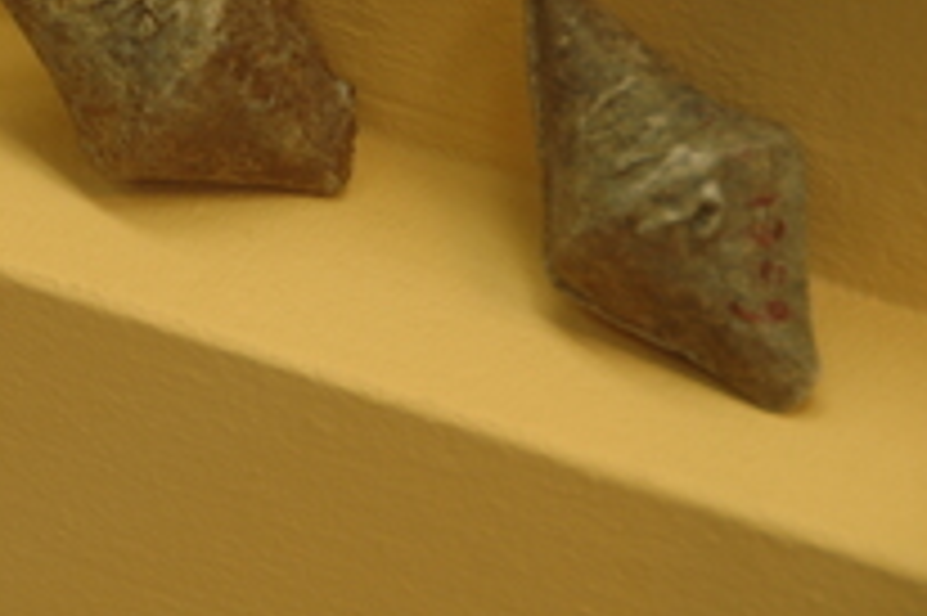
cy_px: 27
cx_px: 158
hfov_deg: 3.2
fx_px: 16466
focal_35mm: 640
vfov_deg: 2.1
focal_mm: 200
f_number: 5.6
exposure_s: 1/6
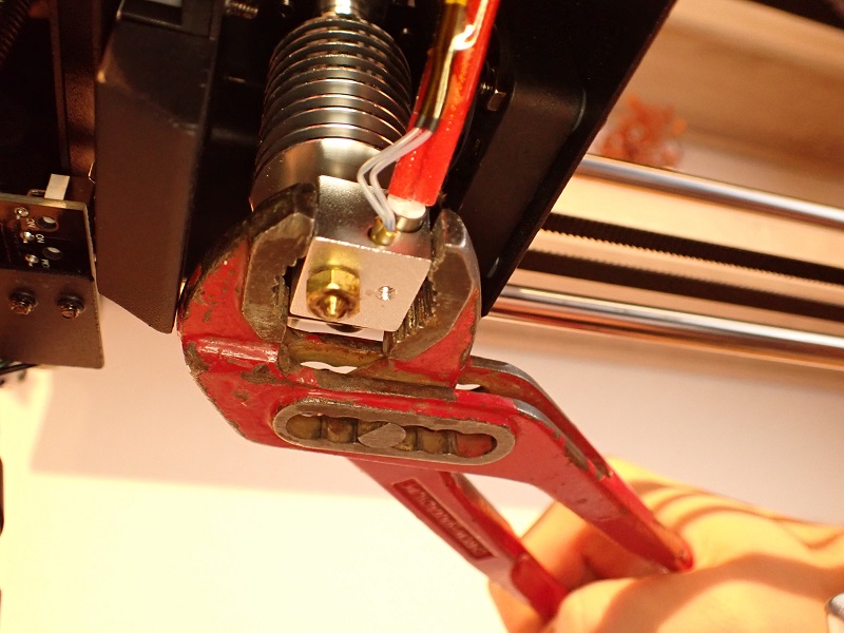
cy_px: 316
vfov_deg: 46.8
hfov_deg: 60.0
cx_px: 422
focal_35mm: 30
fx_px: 731
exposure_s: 1/30
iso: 800
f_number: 2.3
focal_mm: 5.4
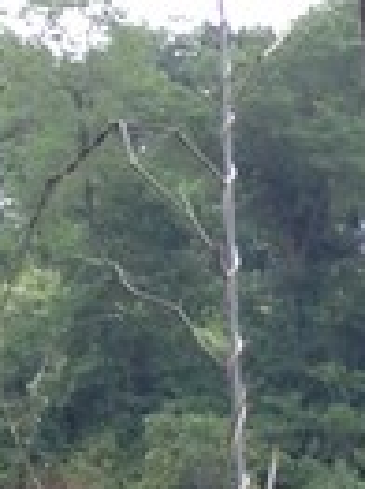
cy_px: 1687
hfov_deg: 5.4
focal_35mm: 252
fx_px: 3549
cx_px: 1203
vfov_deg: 6.8
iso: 50
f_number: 2.4
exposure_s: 1/208
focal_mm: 4.12
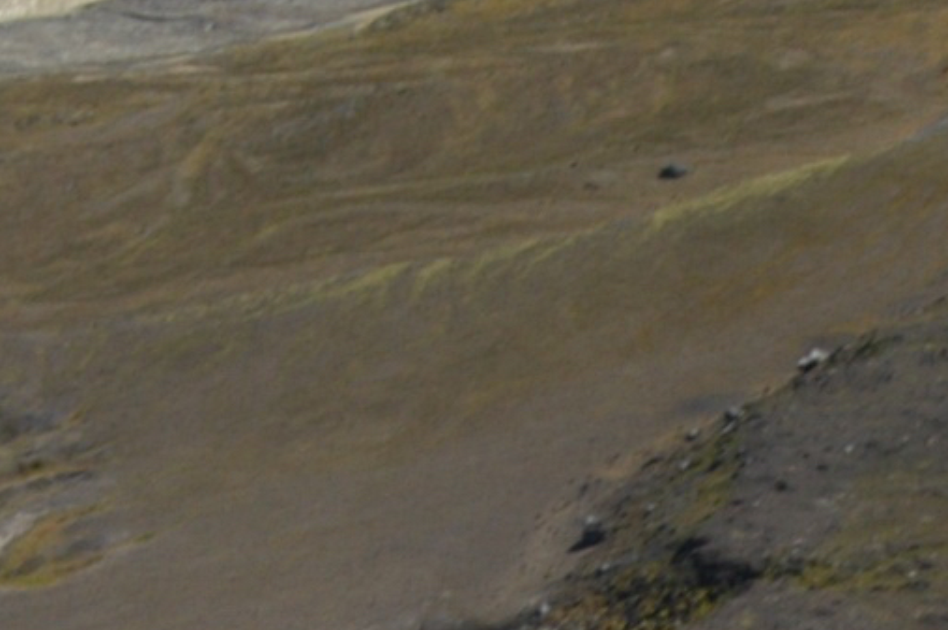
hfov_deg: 5.8
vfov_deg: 3.8
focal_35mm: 356
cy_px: 1653
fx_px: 9365
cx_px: 1133
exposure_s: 1/160
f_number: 6.3
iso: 200
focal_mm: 40
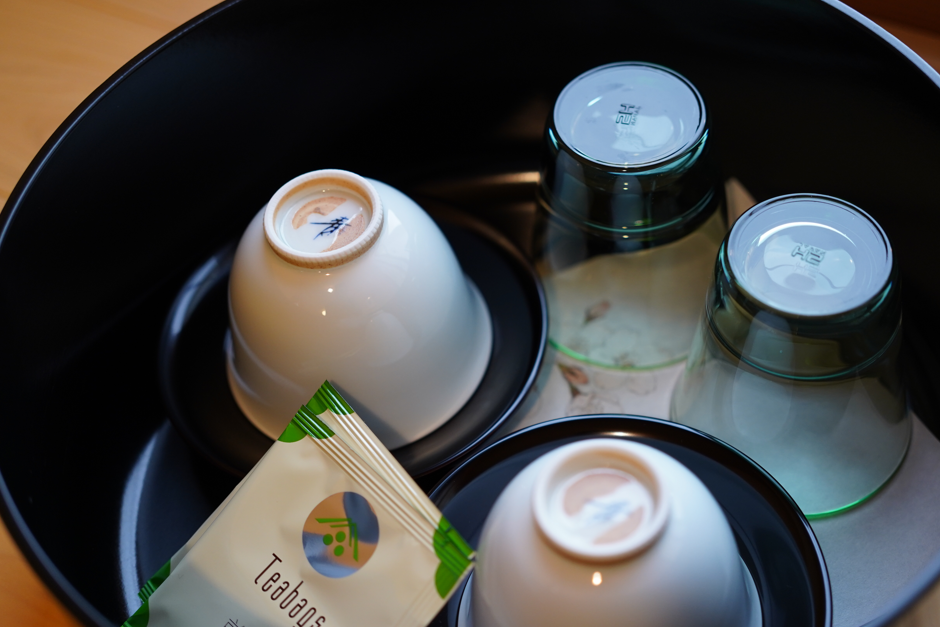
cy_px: 345
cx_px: 550
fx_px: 1619
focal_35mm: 62
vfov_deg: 21.9
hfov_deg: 32.3
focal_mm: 50
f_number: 2.5
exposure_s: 1/60
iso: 800
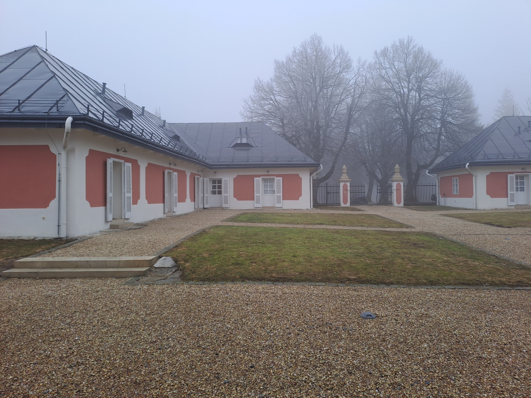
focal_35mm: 25
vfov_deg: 54.9
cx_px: 266
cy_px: 199
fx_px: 383
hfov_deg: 69.4
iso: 32
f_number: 1.8
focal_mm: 4.65
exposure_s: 1/188
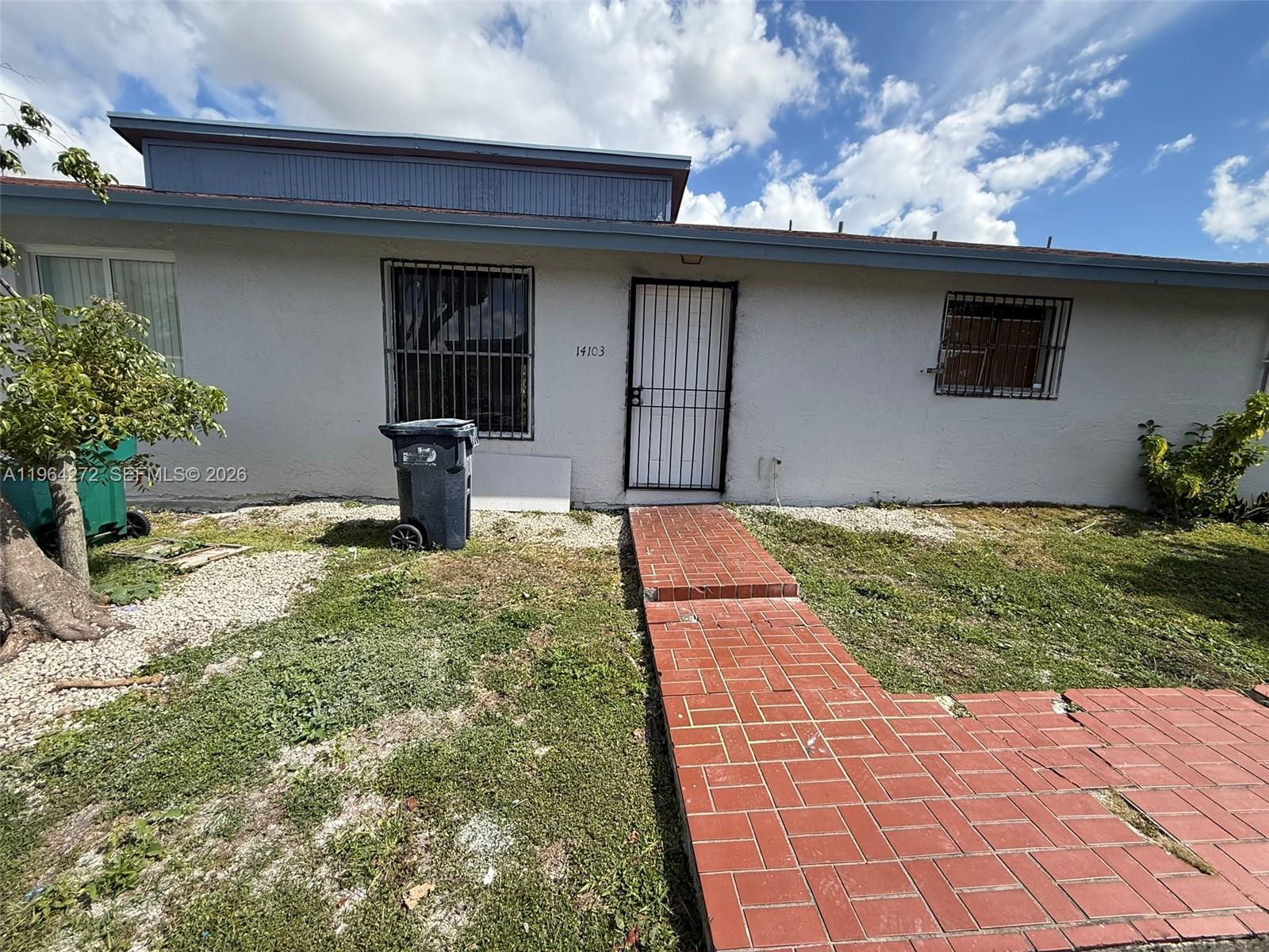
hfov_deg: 102.1
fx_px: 513
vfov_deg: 85.7
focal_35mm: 14
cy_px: 476
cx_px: 634
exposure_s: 1/1497
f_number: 2.2
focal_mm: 2.22
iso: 50
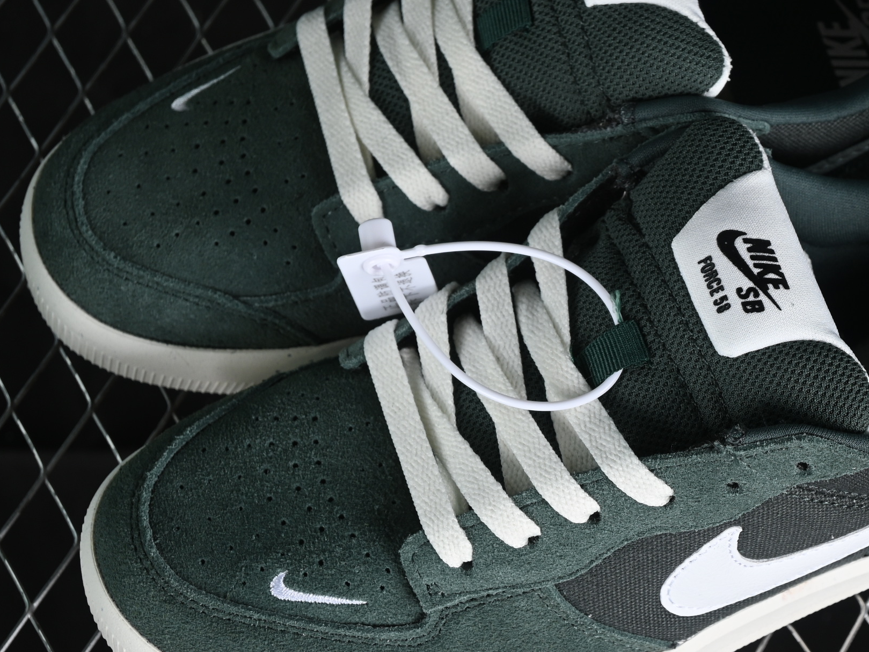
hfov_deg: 15.8
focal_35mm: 124
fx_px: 3113
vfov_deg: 12.0
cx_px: 612
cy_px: 303
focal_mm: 50
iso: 160
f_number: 6.3
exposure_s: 1/60
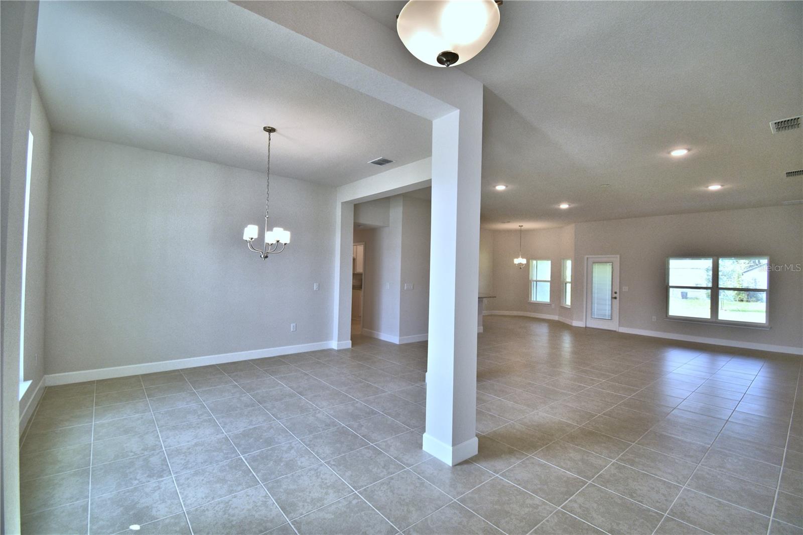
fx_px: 334
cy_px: 268
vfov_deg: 77.3
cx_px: 402
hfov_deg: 100.4
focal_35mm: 15
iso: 200
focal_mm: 10
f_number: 4.5
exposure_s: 1/125
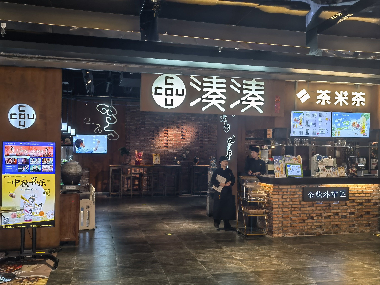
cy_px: 142
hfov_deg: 54.0
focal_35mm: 34
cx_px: 190
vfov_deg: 41.8
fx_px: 373
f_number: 1.8
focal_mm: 5.54
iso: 400
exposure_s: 1/100
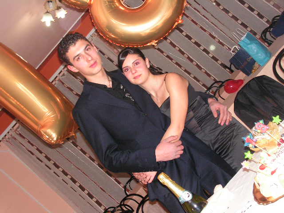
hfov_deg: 34.9
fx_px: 451
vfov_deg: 26.6
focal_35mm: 55
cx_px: 142
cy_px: 106
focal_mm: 9.2
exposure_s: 1/60
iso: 200
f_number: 3.2
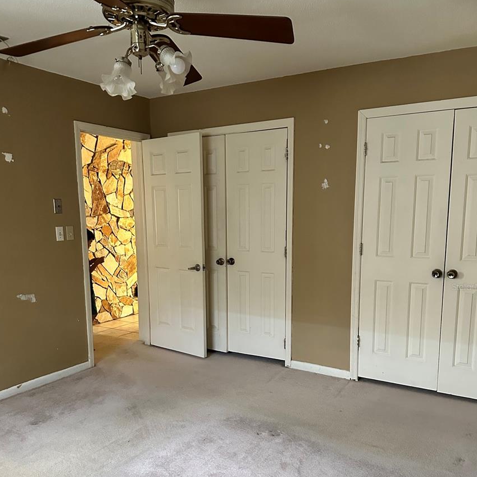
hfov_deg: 54.0
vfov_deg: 53.7
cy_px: 287
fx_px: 468
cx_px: 239
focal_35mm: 30
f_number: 1.78
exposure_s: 1/60
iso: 800
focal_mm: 6.86
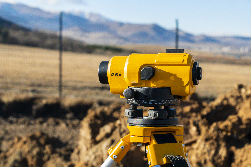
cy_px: 84
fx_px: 488
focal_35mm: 70
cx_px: 126
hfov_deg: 28.8
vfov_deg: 19.5
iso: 400
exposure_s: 1/125
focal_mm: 70
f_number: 8
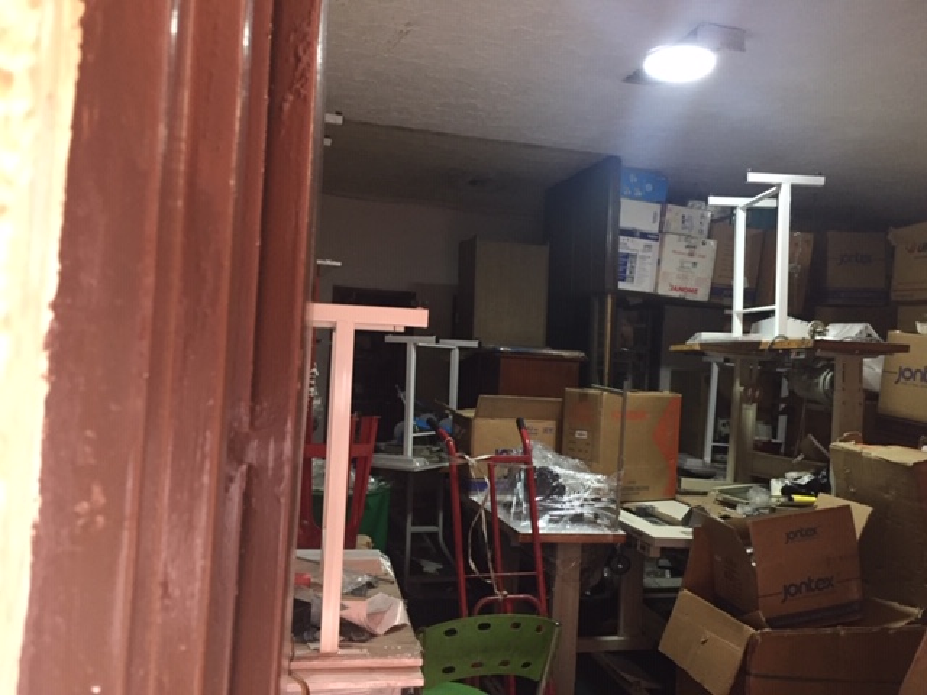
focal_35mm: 29
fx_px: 777
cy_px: 348
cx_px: 464
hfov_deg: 61.7
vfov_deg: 48.2
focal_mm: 4.15
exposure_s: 1/30
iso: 160
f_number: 2.2
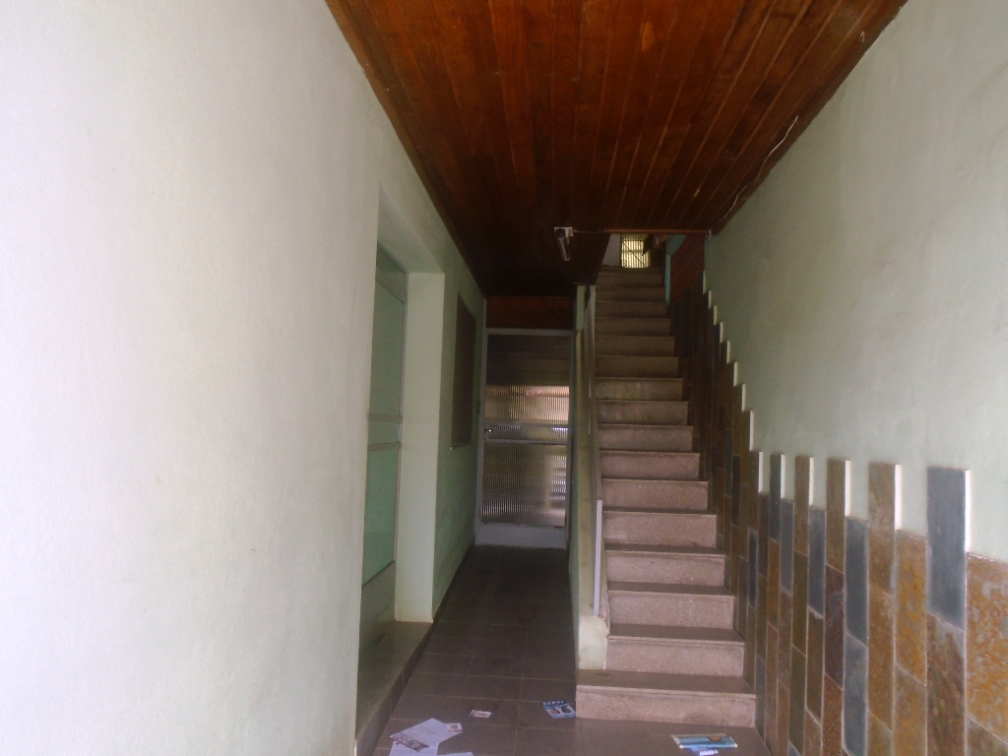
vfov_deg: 53.1
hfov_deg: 67.3
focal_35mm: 26
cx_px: 504
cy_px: 378
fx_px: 757
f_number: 3.2
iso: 100
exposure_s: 1/50
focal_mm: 4.6
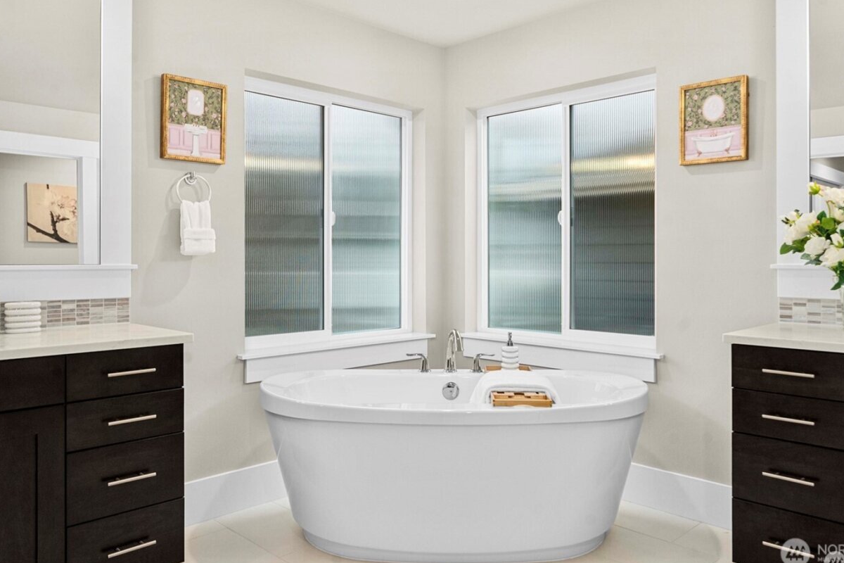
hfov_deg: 65.5
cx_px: 431
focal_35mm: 28
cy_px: 247
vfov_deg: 46.3
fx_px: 656
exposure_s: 1/15
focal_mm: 24
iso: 1000
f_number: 6.7
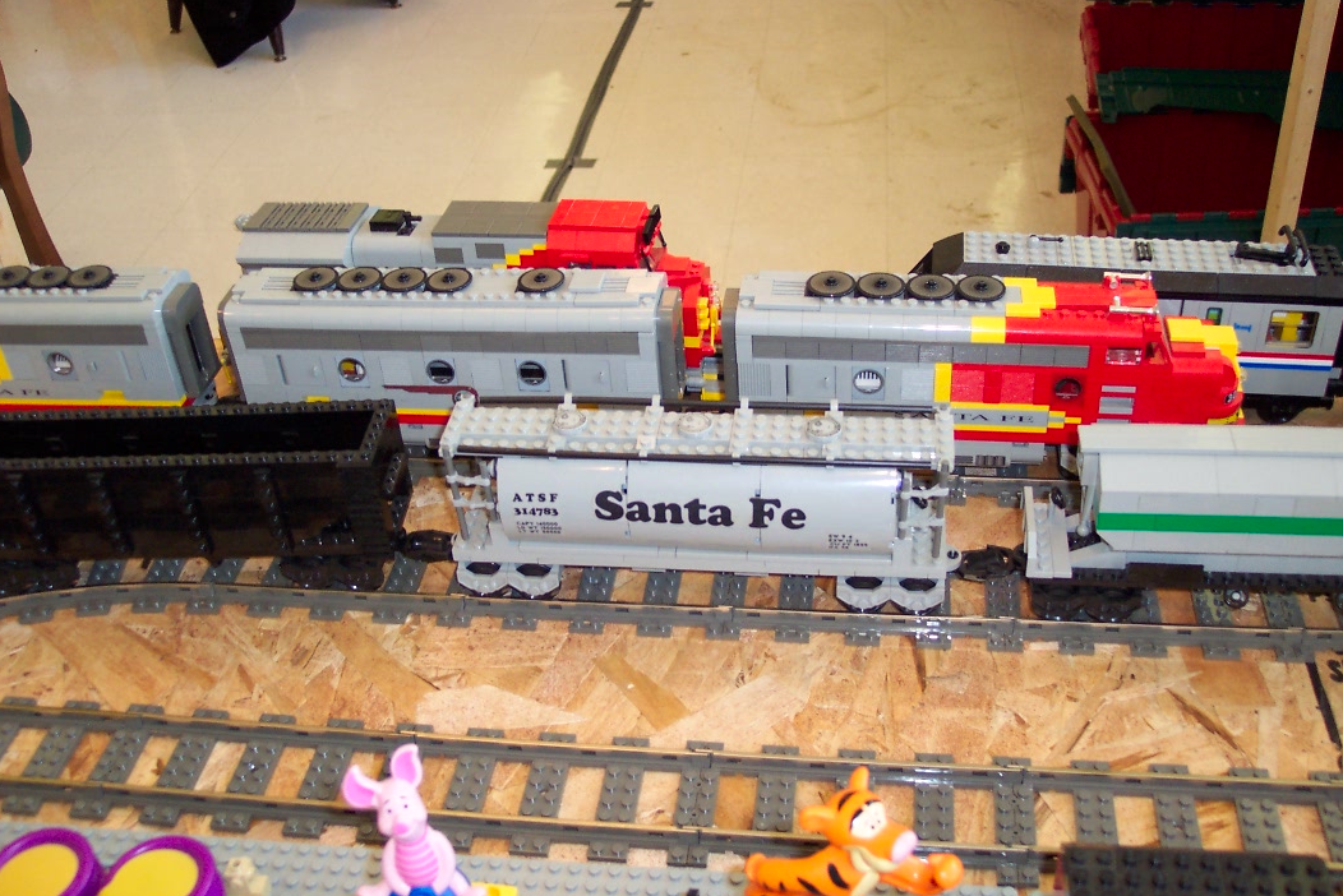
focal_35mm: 39
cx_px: 673
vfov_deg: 34.2
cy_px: 452
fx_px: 1455
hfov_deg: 49.5
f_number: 2.8
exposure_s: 1/45
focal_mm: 8
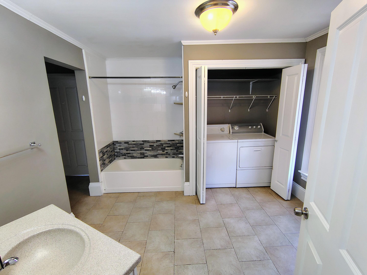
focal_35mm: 16
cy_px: 138
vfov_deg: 78.1
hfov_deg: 94.5
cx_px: 184
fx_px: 170
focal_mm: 2.13
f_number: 2.2
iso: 338
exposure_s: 1/40
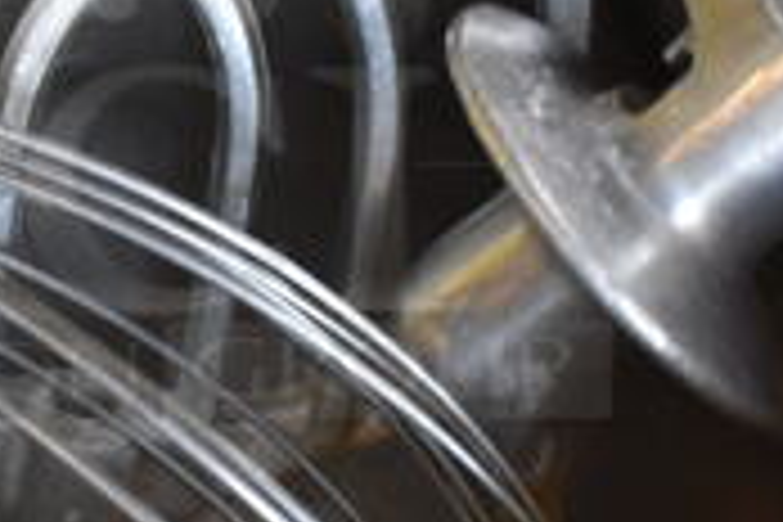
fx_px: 2066
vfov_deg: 14.4
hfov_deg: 21.1
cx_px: 112
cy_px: 180
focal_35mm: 95
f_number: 3.5
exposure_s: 1/125
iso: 2000
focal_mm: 18
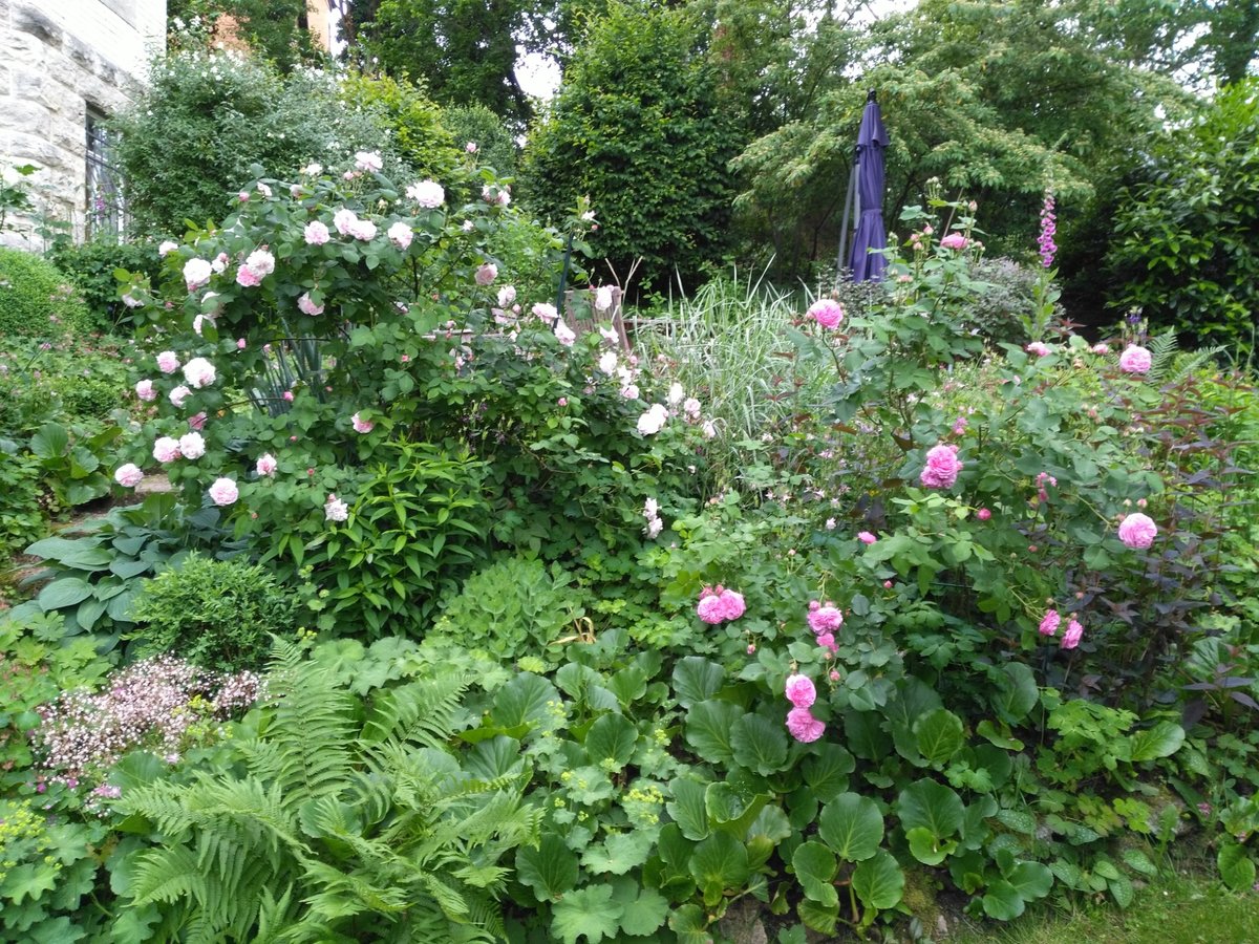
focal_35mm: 28
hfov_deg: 63.4
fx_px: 1018
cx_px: 630
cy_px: 472
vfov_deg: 49.7
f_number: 2
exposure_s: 1/60
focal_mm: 2.96
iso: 120
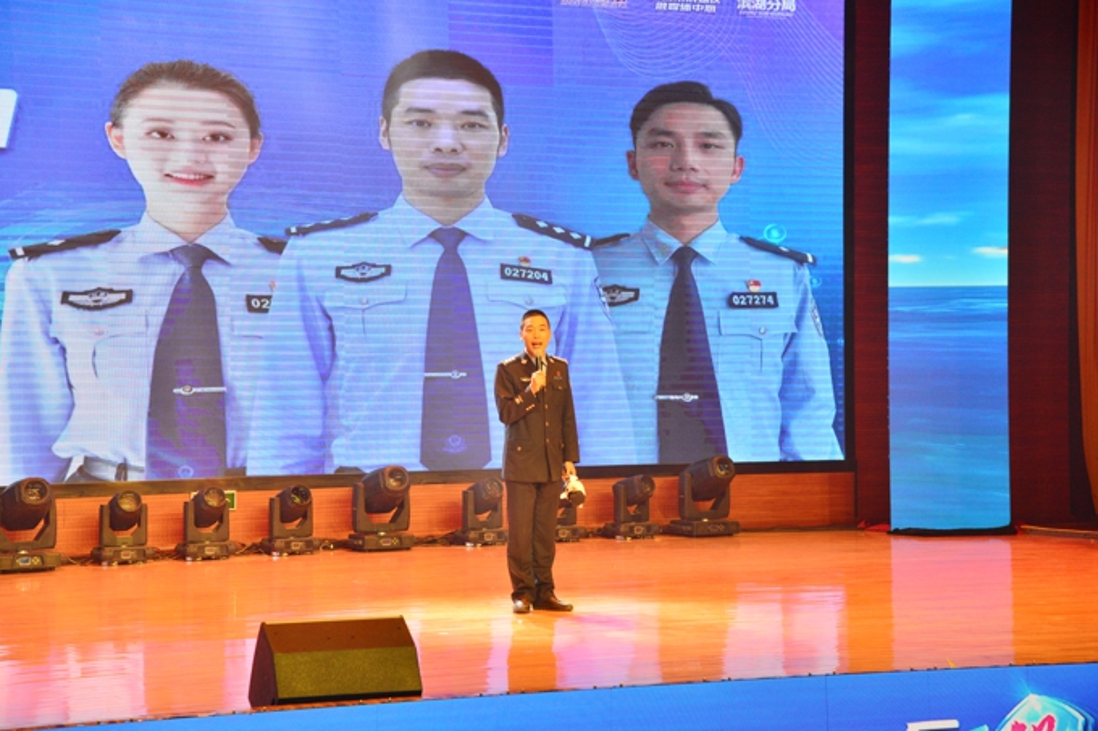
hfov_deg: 23.6
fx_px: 2622
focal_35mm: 86
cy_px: 366
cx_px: 549
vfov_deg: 15.9
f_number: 6.3
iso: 1600
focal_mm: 86
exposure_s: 1/160
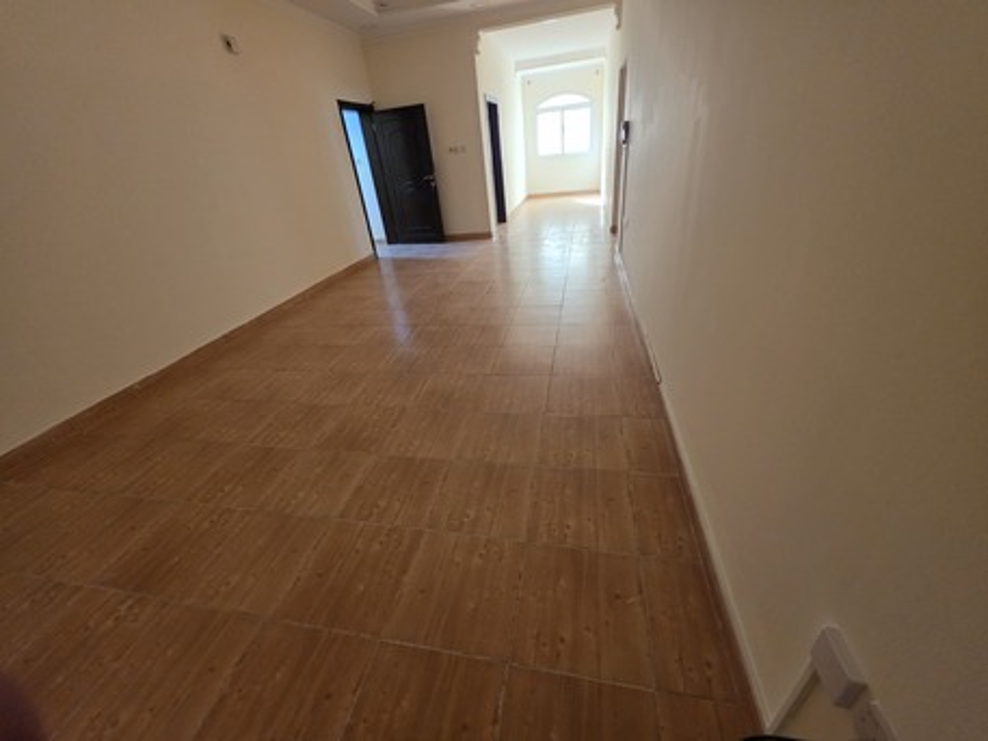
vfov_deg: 89.9
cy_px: 370
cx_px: 494
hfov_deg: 106.2
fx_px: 371
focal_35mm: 13
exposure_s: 1/60
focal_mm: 2.2
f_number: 1.9
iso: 500
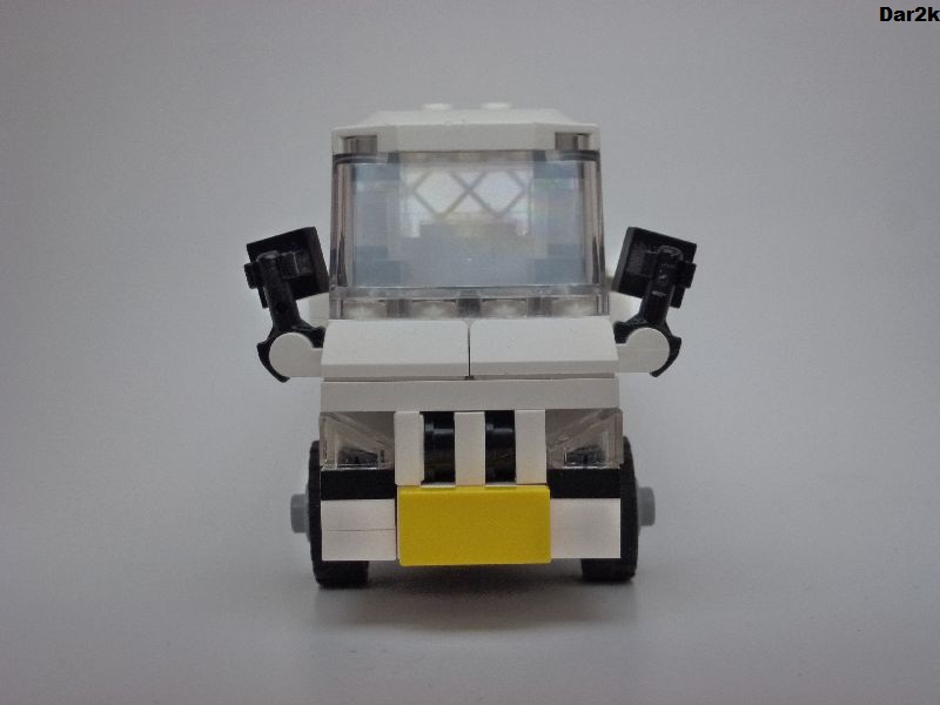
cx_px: 470
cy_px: 352
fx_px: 1412
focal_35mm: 52
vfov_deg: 28.0
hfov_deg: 36.8
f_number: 4.3
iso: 400
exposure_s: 1/8
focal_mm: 9.4
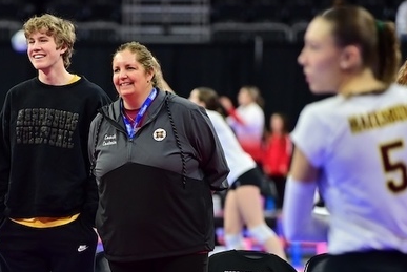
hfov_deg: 5.0
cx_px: 44
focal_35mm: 413
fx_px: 4674
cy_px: 202
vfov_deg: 3.3
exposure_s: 1/1000
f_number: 3.2
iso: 2000
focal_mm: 200
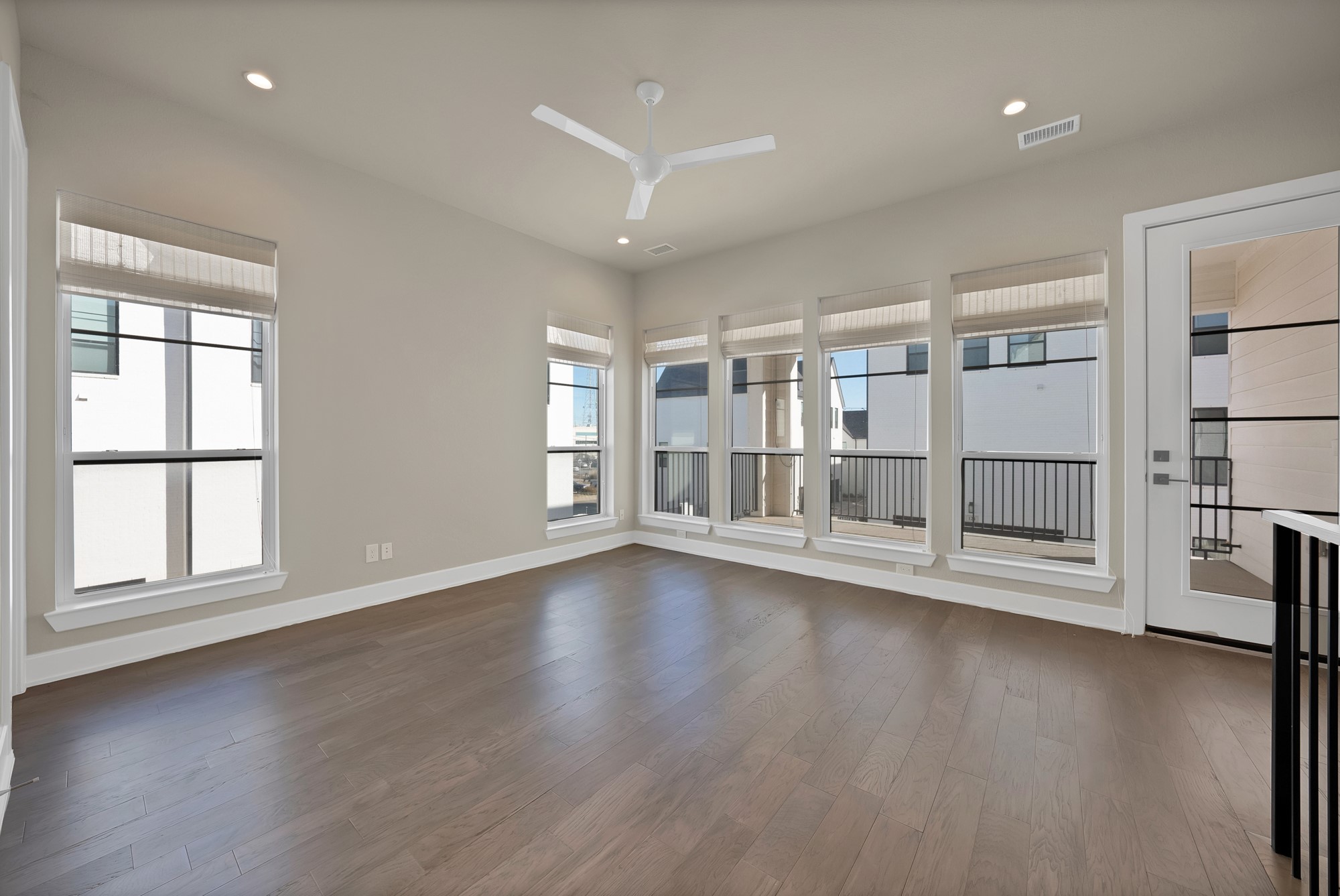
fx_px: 447
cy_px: 448
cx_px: 670
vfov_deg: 90.1
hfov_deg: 112.6
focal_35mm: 12
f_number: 9
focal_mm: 12
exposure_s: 1/40
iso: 640
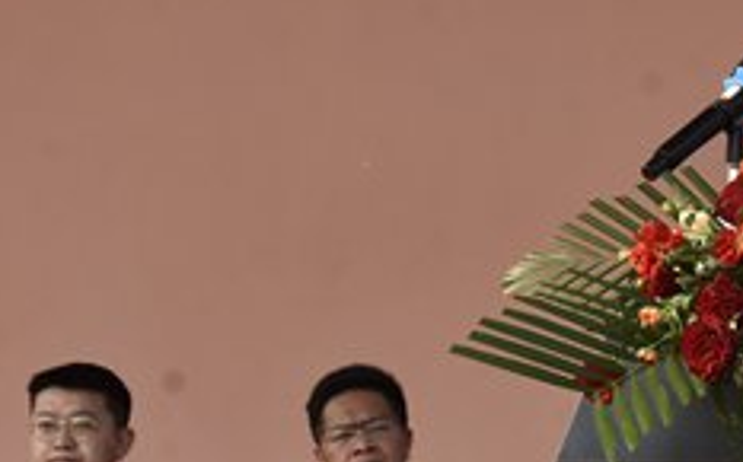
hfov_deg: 6.7
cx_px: 826
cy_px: 271
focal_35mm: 310
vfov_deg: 4.2
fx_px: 6277
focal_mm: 75
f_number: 10
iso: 640
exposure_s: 1/400
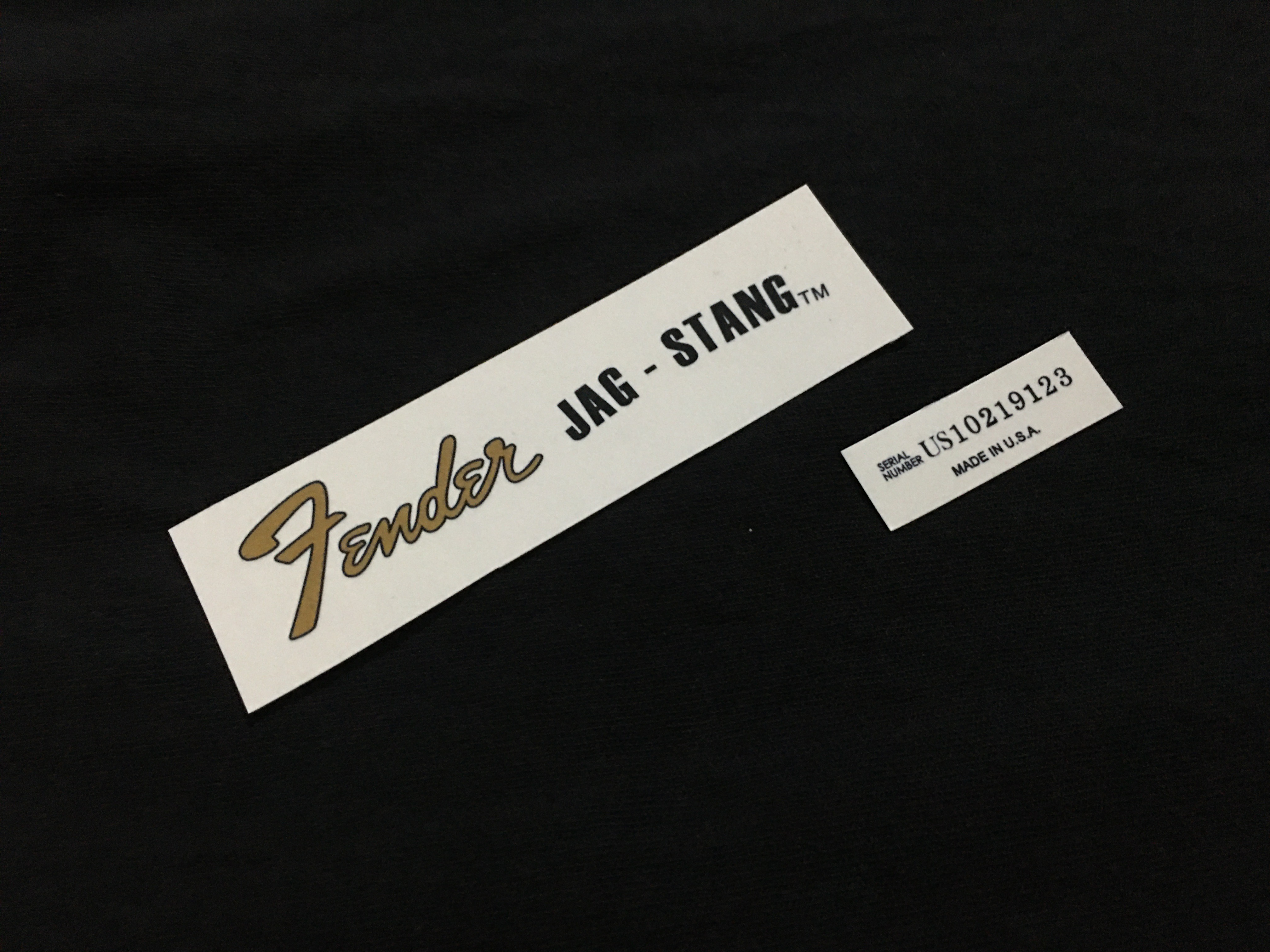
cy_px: 476
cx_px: 635
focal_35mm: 29
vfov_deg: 48.2
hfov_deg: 61.7
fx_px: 1064
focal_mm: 4.15
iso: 160
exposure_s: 1/8
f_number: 2.2
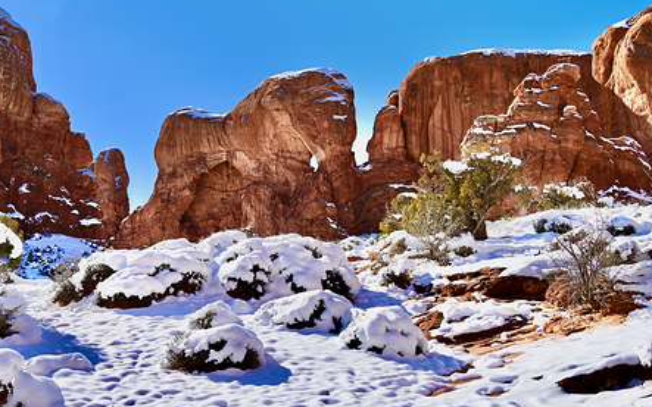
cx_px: 272
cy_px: 163
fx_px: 723
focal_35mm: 41
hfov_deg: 48.3
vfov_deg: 31.4
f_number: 6.3
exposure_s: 1/160
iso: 100
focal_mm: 29.5
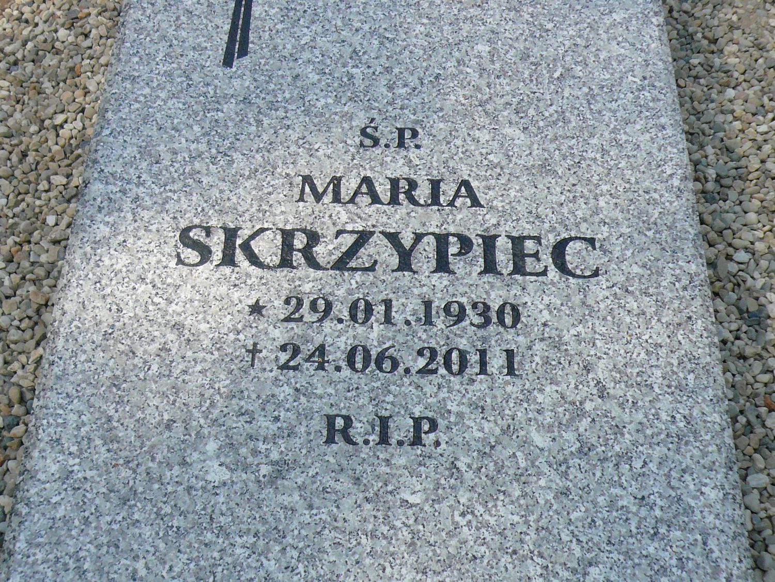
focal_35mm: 45
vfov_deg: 32.2
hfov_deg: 42.1
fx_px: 1007
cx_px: 388
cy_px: 291
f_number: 2.9
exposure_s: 1/800
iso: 100
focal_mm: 4.9
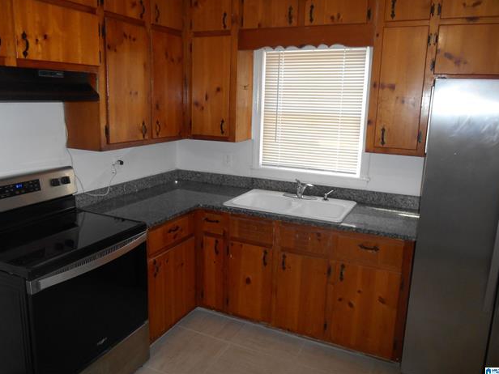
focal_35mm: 27
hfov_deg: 65.3
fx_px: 389
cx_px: 246
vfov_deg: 51.3
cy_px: 181
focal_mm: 4.7
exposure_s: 1/25
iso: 220
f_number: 3.4
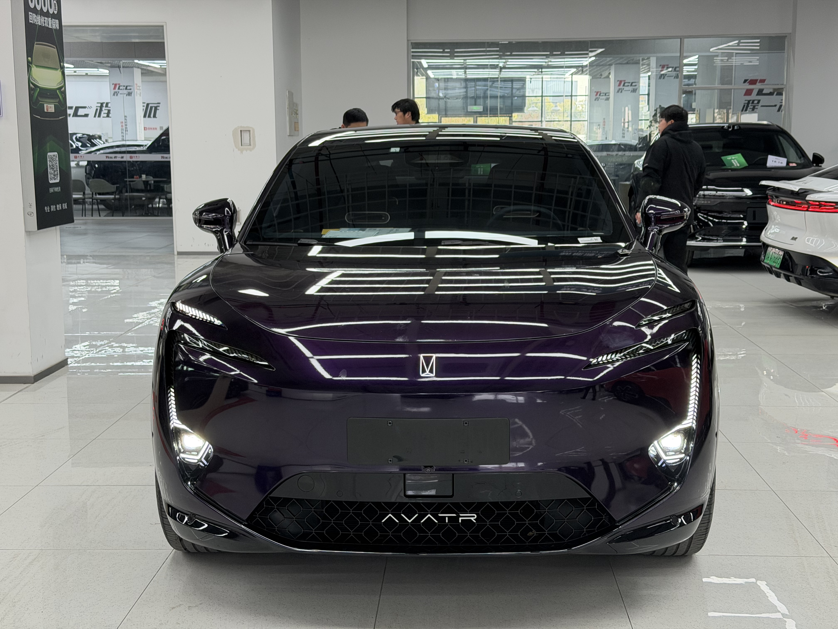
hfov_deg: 39.7
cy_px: 314
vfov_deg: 30.3
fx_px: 1162
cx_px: 419
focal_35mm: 48
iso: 125
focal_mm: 6.76
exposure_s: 1/156
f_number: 1.78
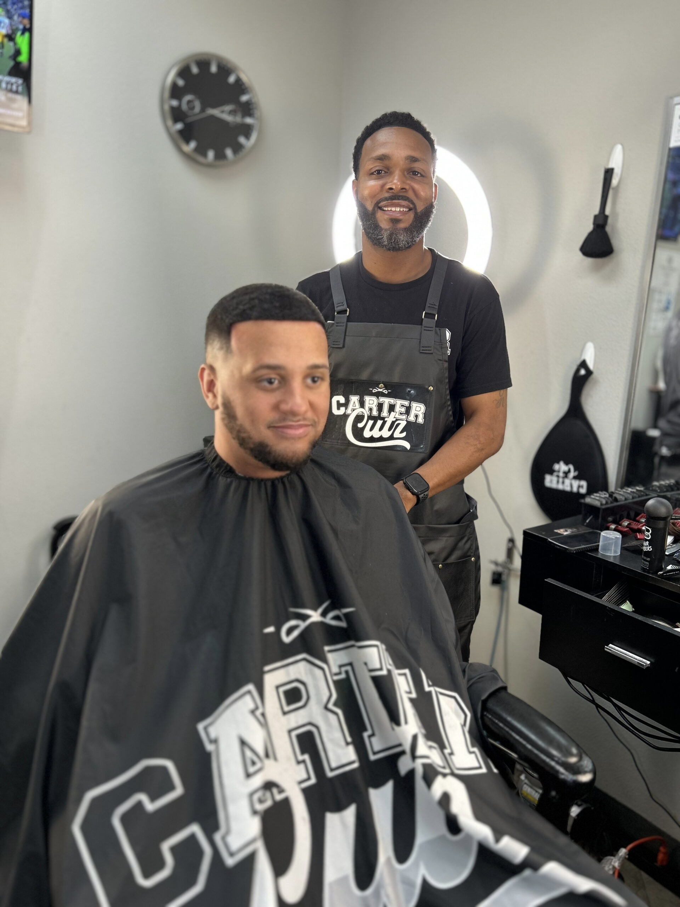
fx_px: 681
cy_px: 454
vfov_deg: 67.3
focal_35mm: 26
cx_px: 340
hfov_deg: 53.1
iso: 64
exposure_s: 1/110
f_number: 1.5
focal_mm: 5.7
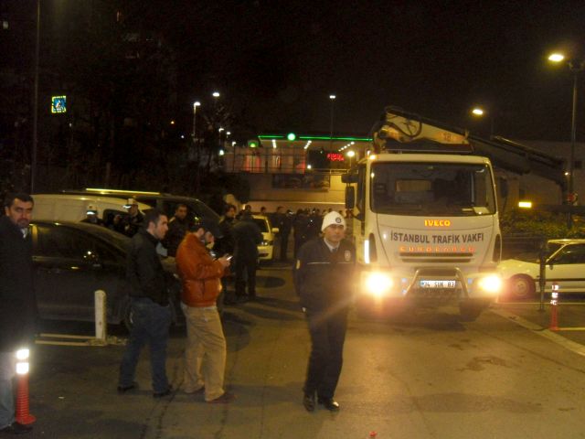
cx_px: 292
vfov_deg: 41.8
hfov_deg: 54.0
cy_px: 220
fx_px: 575
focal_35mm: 34
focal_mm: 6
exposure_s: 1/45
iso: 400
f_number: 2.8
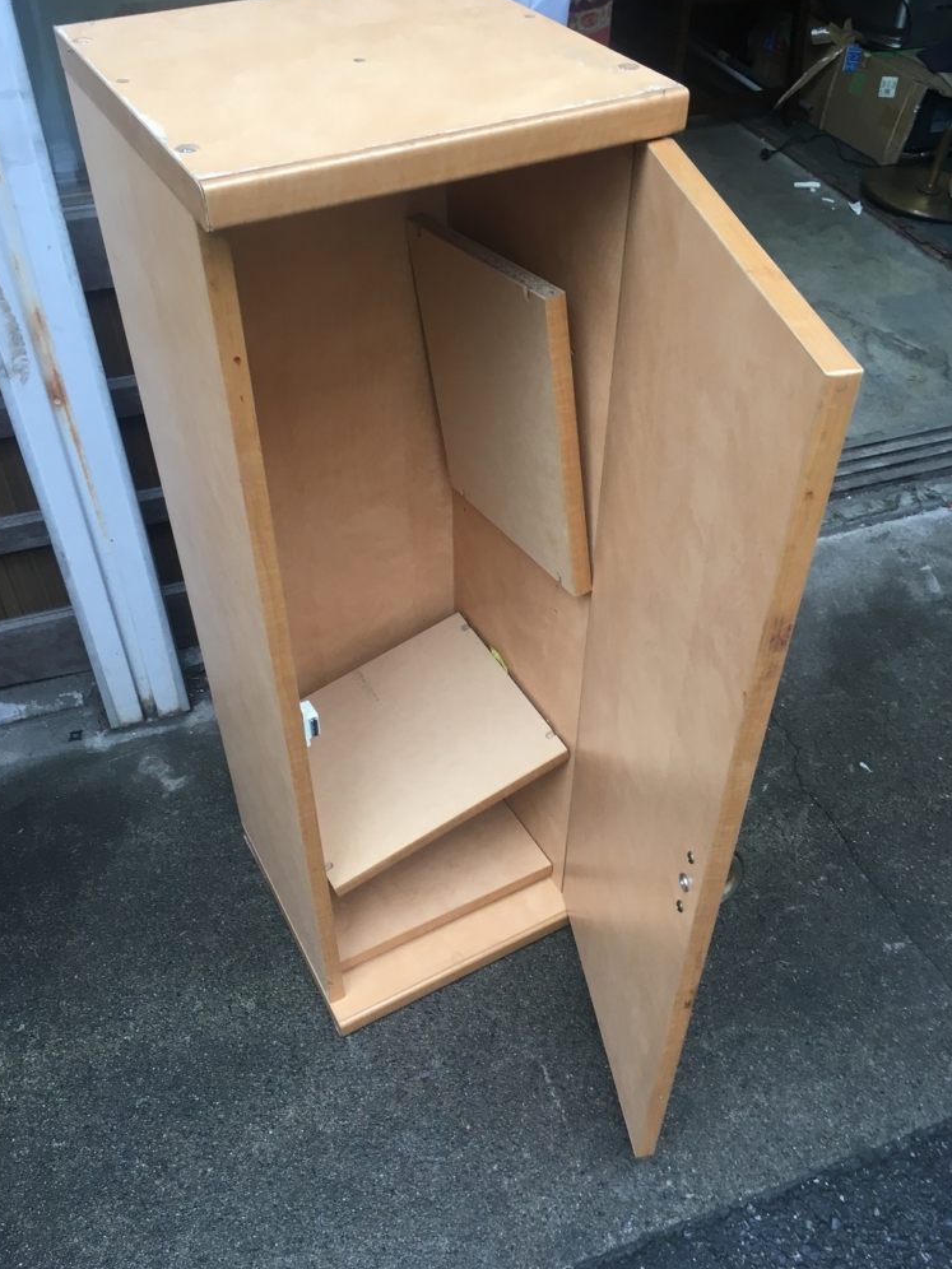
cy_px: 642
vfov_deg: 60.0
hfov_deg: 46.8
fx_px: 1100
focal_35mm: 30
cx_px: 477
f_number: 2.2
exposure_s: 1/40
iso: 25
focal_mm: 4.15
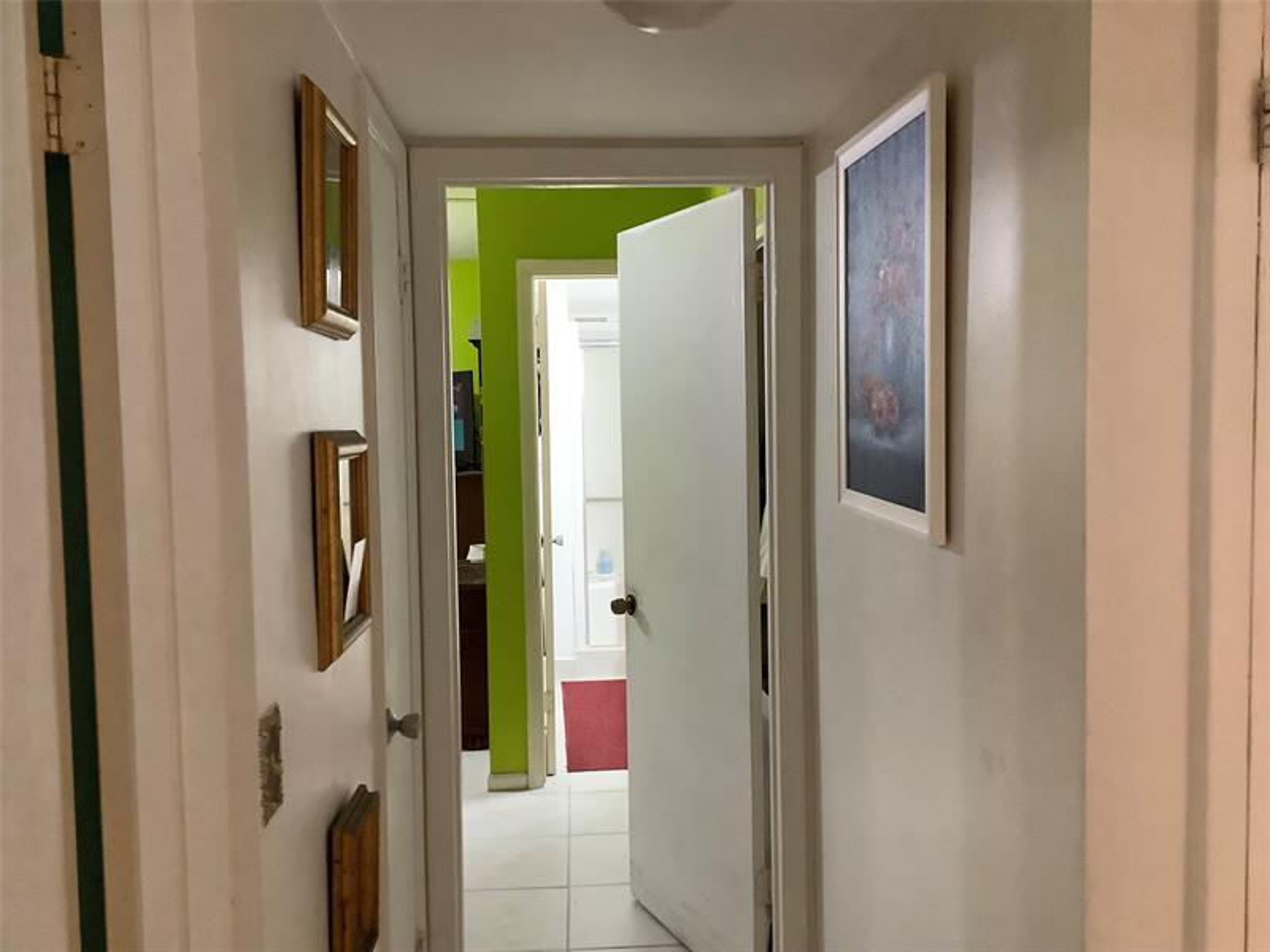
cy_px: 476
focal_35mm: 31
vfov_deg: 45.4
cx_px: 635
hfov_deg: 58.4
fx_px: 1137
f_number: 2.4
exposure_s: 1/60
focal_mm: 3.3
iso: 400
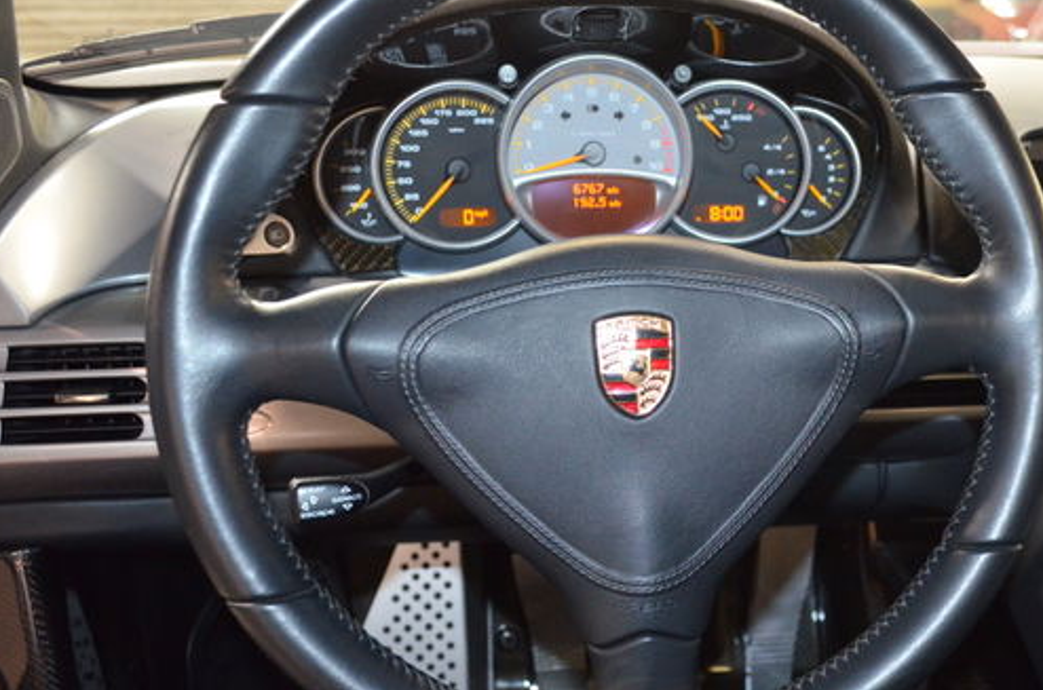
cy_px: 401
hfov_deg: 45.5
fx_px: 1214
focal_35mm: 42
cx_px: 724
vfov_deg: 31.7
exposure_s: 1/40
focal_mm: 18
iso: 2800
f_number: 3.5
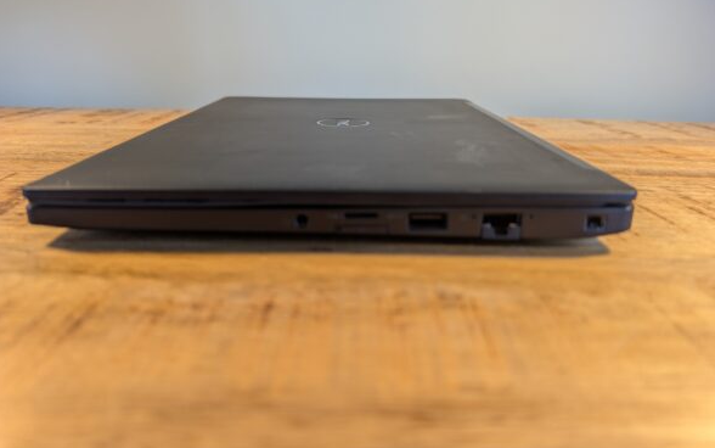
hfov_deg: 70.4
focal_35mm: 26
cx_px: 360
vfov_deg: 47.6
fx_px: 507
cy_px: 222
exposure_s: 1/16.7
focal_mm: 6.9
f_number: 1.68
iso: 25
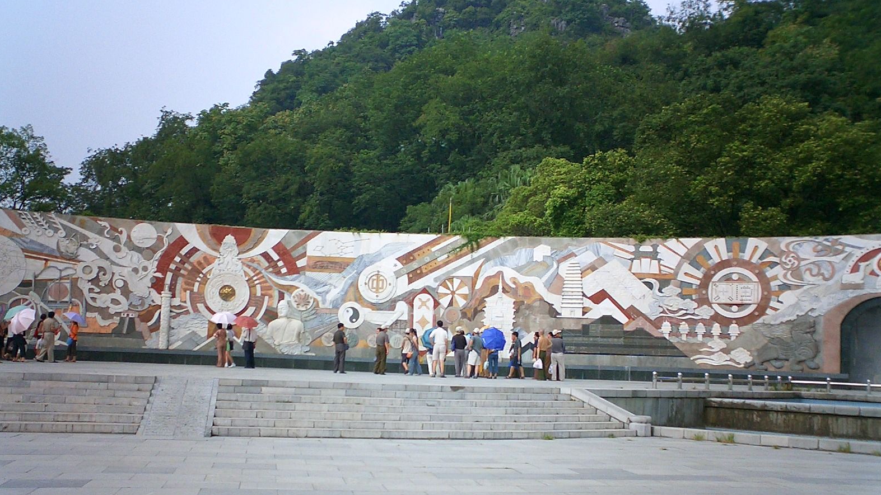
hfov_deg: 49.4
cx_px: 437
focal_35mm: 41
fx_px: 958
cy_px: 318
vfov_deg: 28.9
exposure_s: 1/400
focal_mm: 5.6
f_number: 3.5
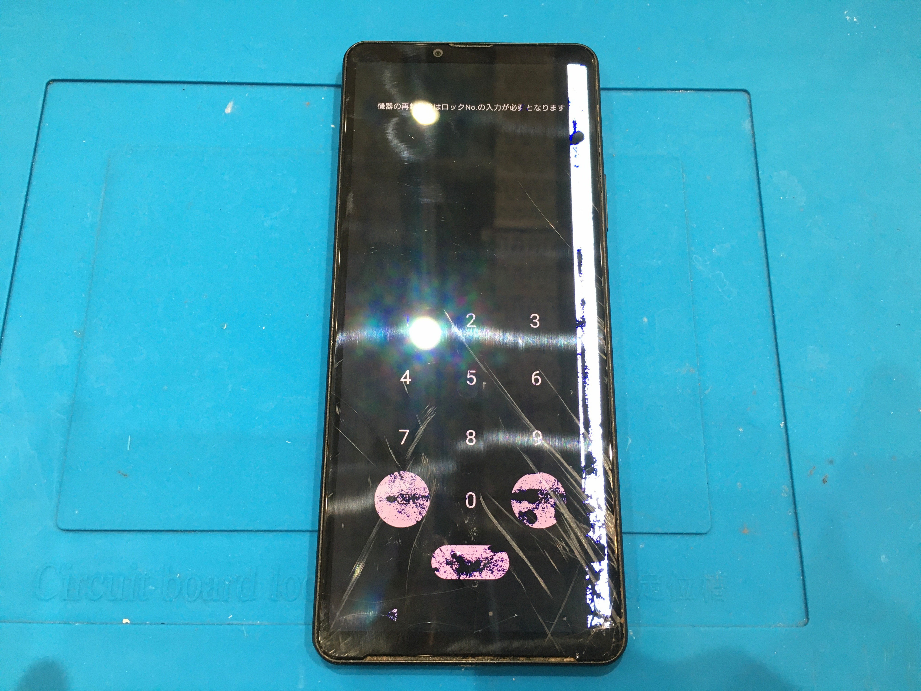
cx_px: 460
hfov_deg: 61.7
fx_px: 772
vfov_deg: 48.2
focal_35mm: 29
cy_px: 346
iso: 80
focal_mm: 4.15
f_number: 2.2
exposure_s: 1/30
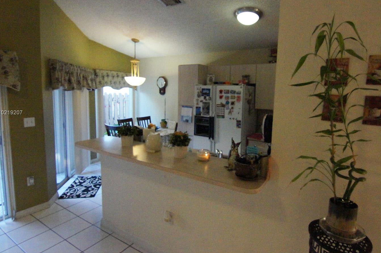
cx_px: 204
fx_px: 207
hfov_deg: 85.1
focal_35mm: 20
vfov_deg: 62.7
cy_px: 113
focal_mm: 11
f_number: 5.6
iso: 6400
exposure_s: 1/320
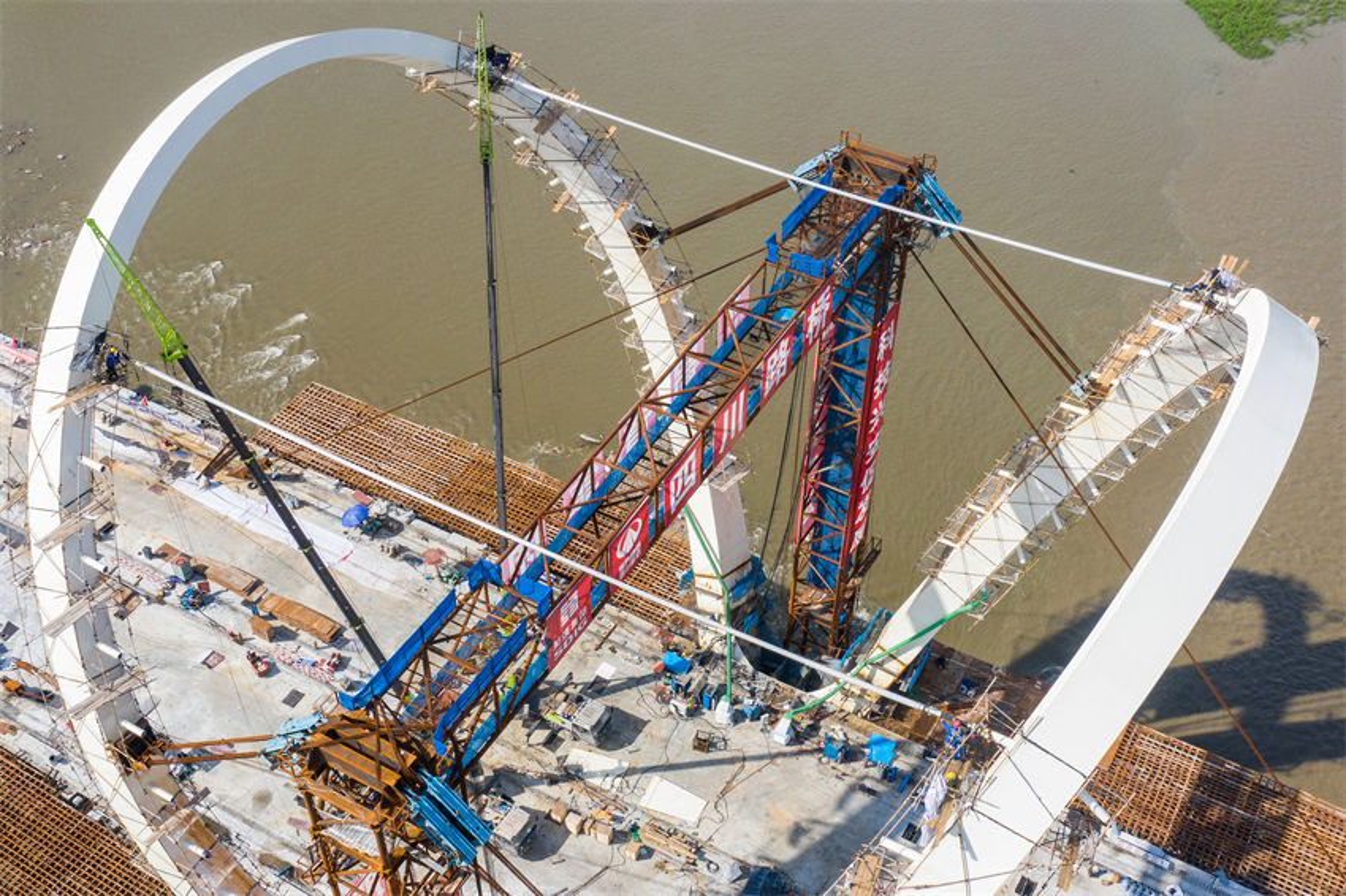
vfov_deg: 46.4
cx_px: 673
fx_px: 1046
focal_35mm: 28
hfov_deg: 65.5
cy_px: 448
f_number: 5.6
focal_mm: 10.26
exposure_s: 1/500
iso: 100
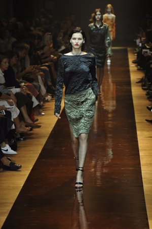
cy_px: 114
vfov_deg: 12.1
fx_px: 1078
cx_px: 76
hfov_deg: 8.1
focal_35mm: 170
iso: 2000
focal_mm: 170
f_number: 5.6
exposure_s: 1/400
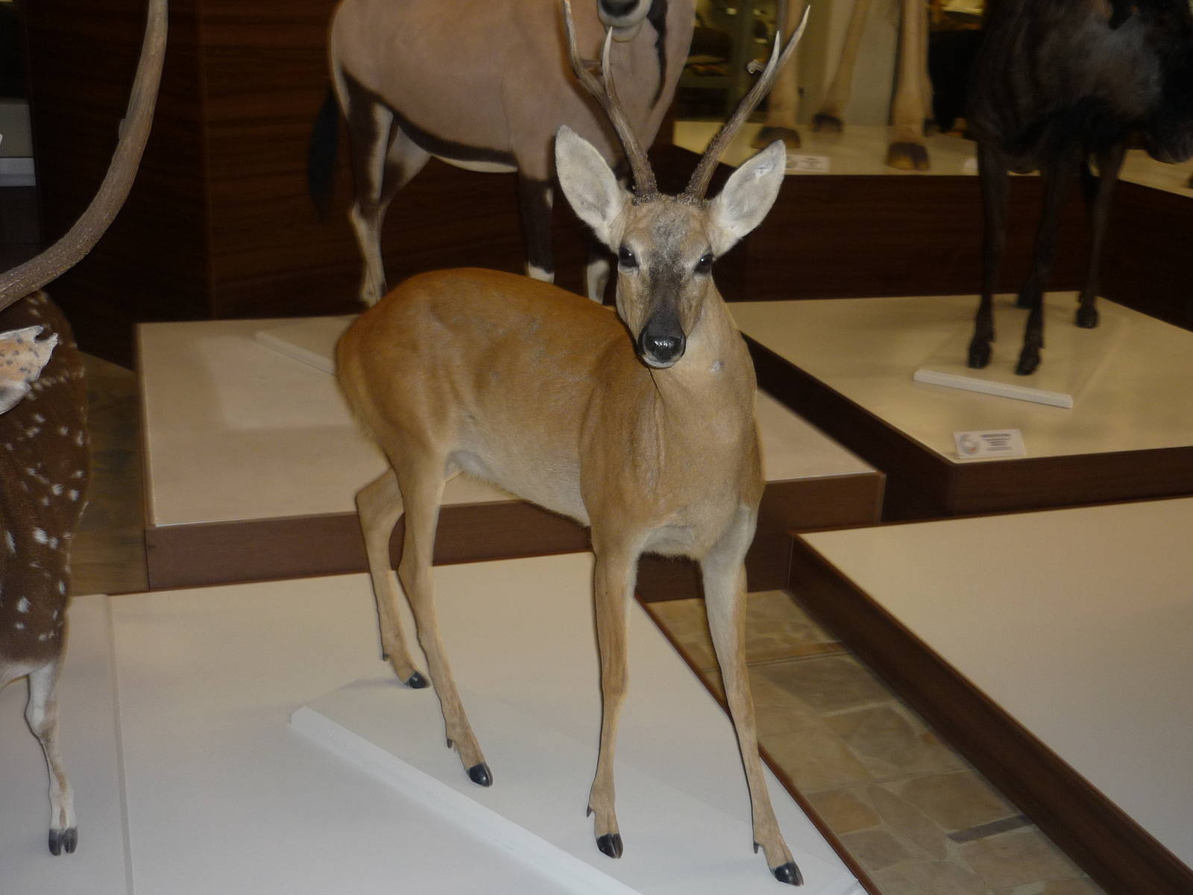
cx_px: 596
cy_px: 448
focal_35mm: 39
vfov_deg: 36.8
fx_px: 1344
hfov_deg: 47.9
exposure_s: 1/30
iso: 125
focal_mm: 5.5
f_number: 2.8
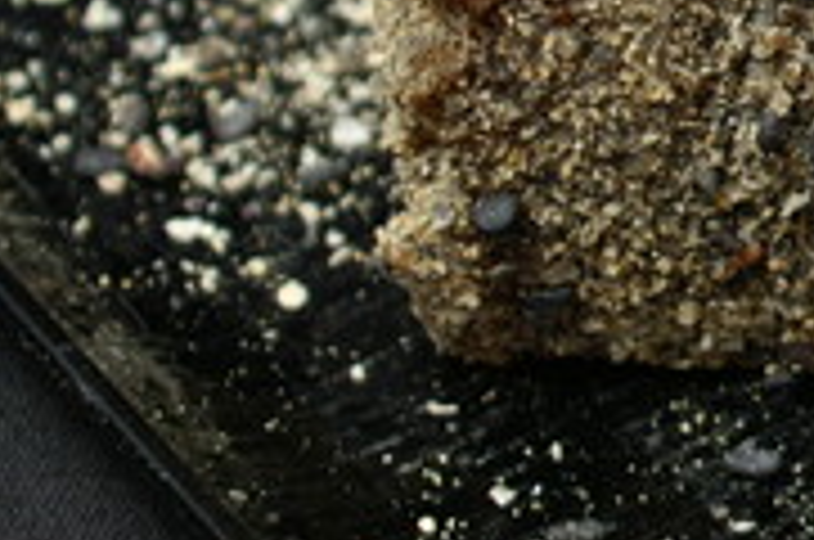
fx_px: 4922
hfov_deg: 9.0
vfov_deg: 6.2
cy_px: -65
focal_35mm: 218
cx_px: 1466
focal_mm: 35
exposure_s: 1/80
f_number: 5.6
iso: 125
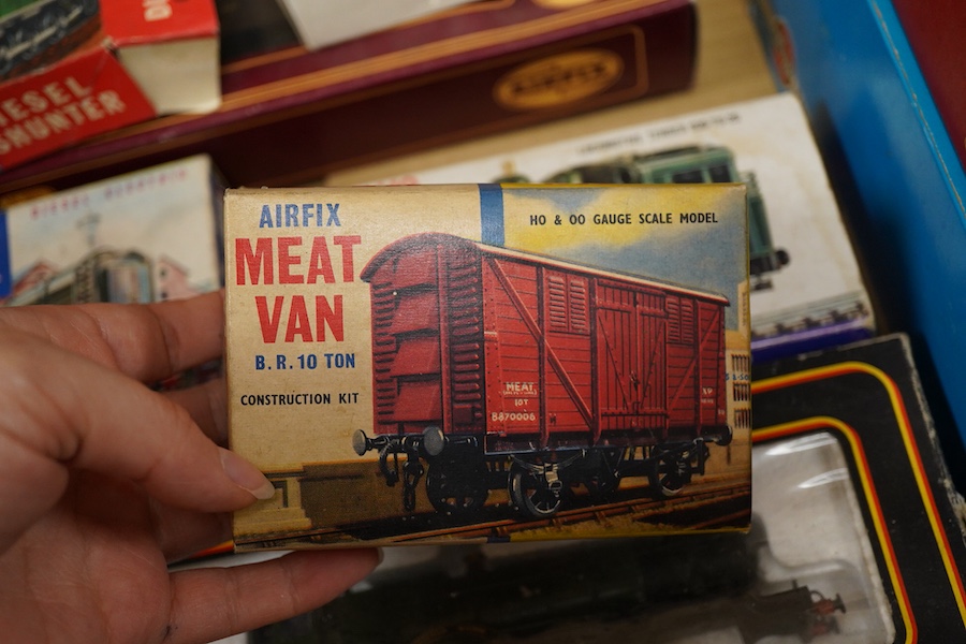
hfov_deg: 43.6
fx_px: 1207
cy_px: 322
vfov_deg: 29.9
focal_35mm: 45
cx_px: 483
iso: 1250
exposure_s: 1/160
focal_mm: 30
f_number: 3.5
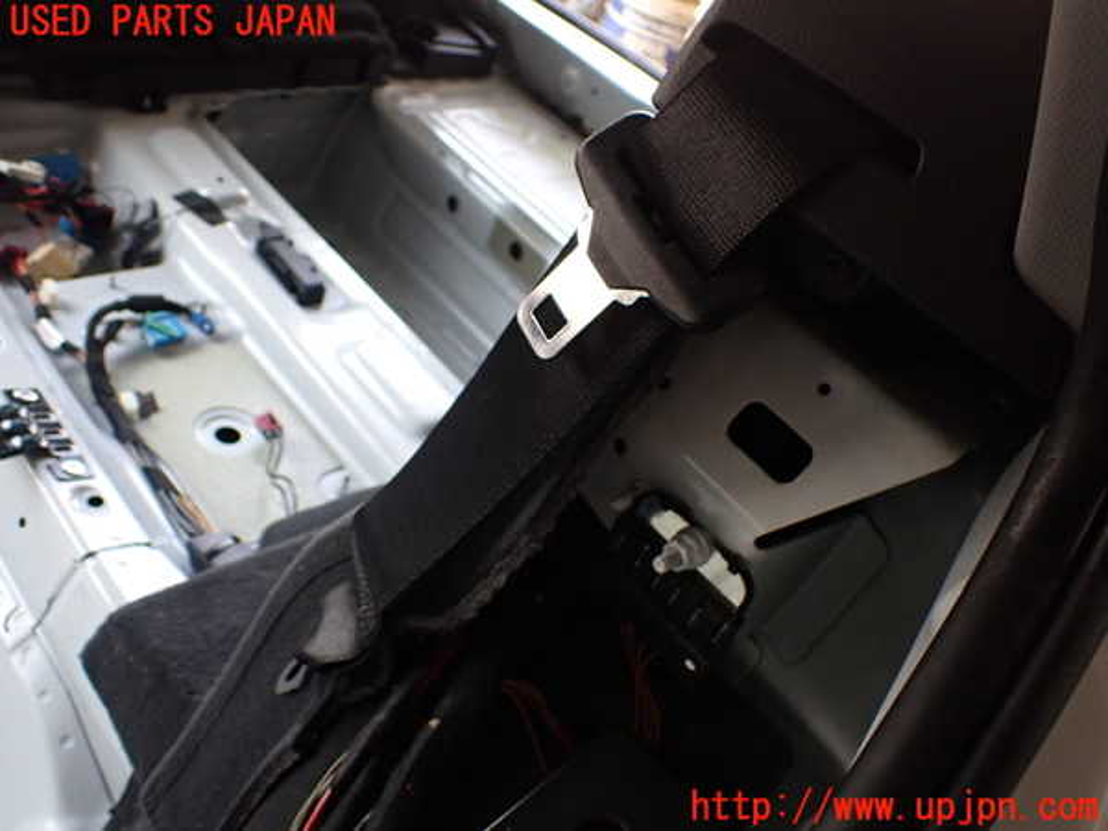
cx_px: 554
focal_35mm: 30
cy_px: 416
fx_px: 960
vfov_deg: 46.8
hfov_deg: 60.0
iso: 250
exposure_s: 1/125
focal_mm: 5.4
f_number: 2.3
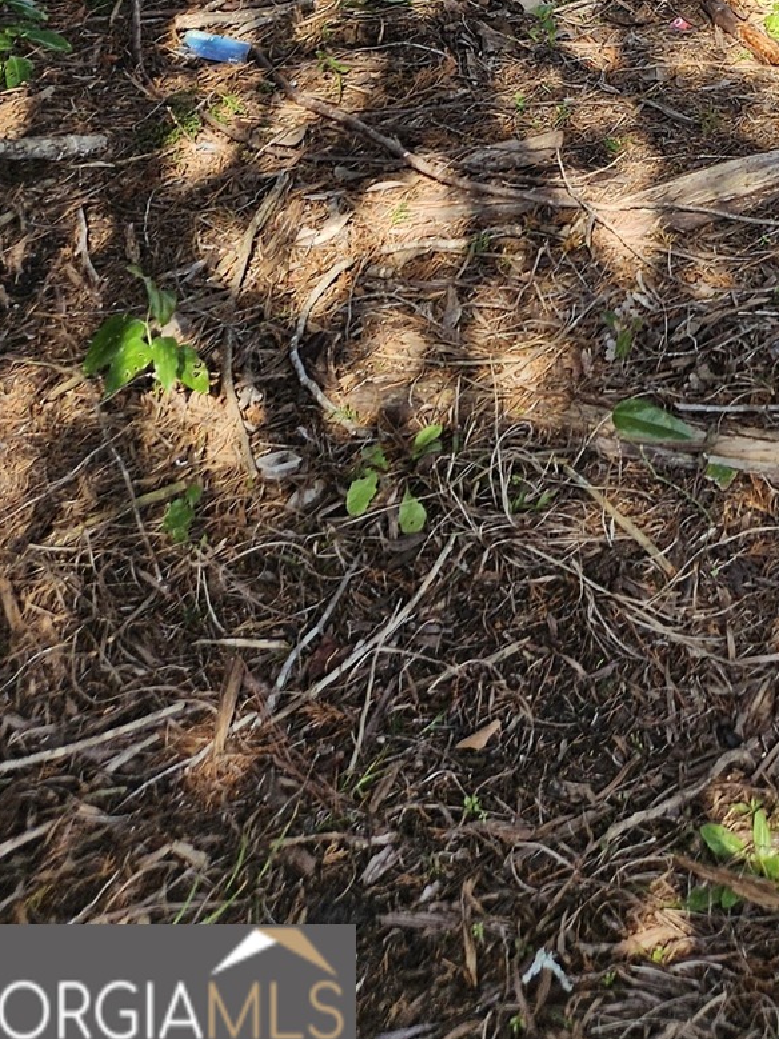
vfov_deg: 23.6
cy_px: -459
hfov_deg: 19.7
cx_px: 1048
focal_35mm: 68
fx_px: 2041
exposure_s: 1/242
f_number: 1.8
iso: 25
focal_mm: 5.4
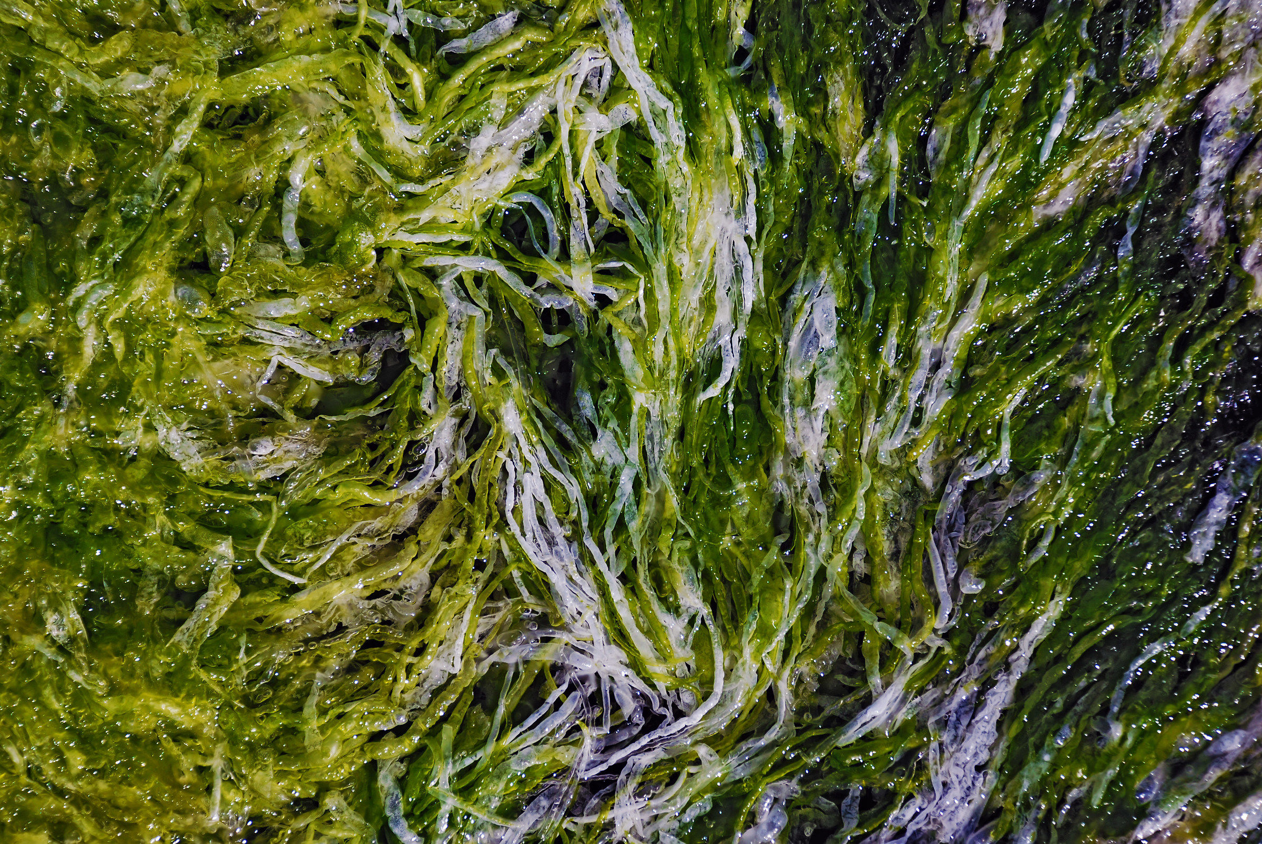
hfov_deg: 19.4
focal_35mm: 105
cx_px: 631
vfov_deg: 13.1
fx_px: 3685
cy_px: 422
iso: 100
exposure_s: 1/500
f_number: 5.6
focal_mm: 70
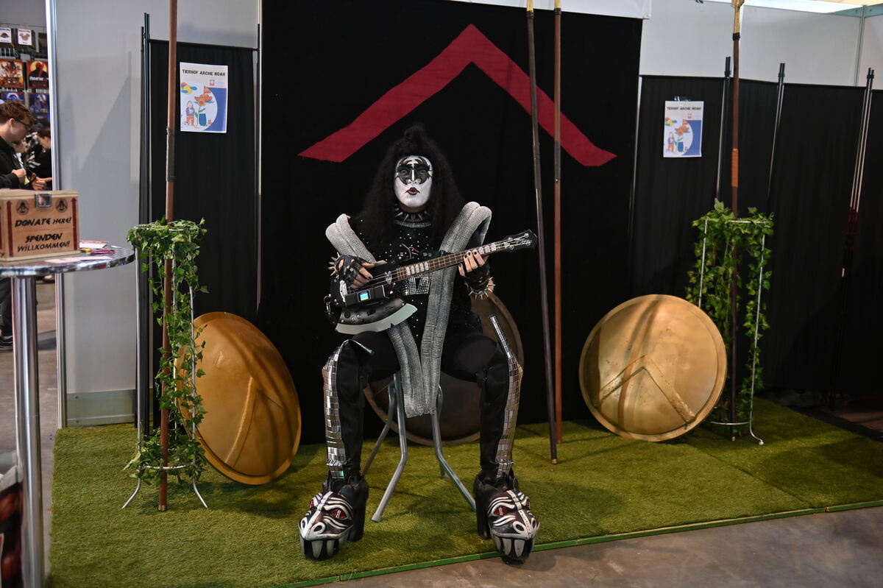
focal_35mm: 38
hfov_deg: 50.7
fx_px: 932
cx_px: 442
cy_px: 294
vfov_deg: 35.0
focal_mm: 38
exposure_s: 1/80
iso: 1600
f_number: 2.8
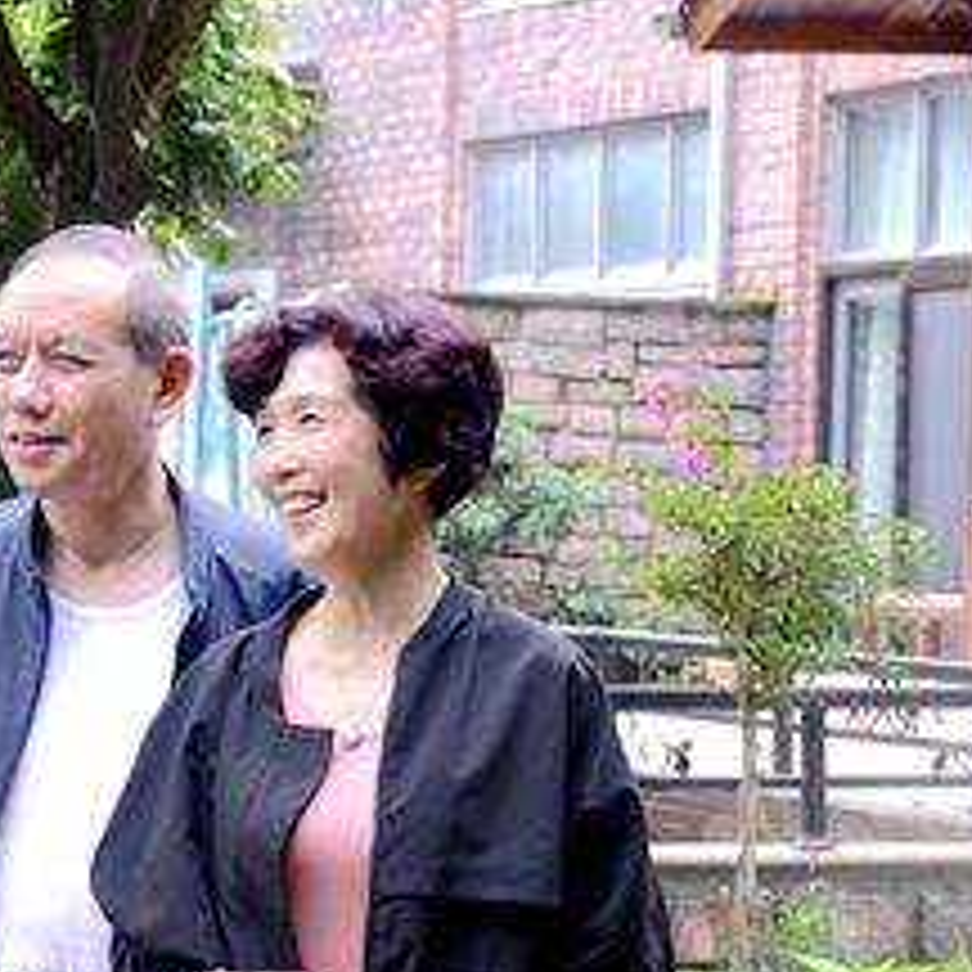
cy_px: 711
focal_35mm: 178
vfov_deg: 9.8
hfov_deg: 9.8
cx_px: 310
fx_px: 5655
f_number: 5
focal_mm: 52
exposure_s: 1/160
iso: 400
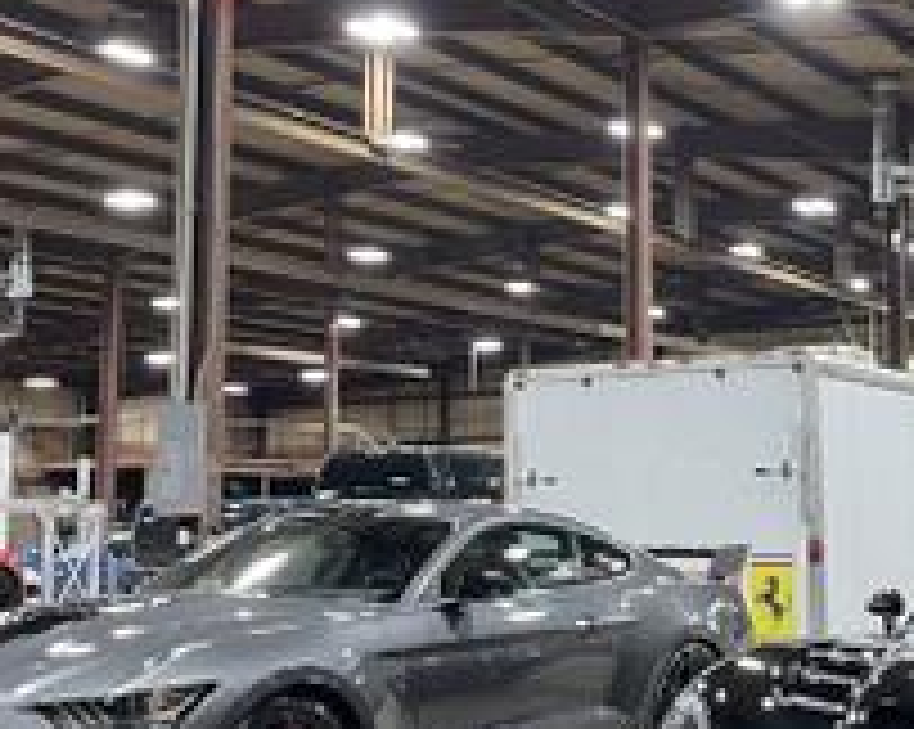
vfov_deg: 24.1
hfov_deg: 29.7
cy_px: 274
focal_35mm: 63
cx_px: 666
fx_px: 1703
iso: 320
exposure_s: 1/60
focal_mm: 5.1
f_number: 1.6
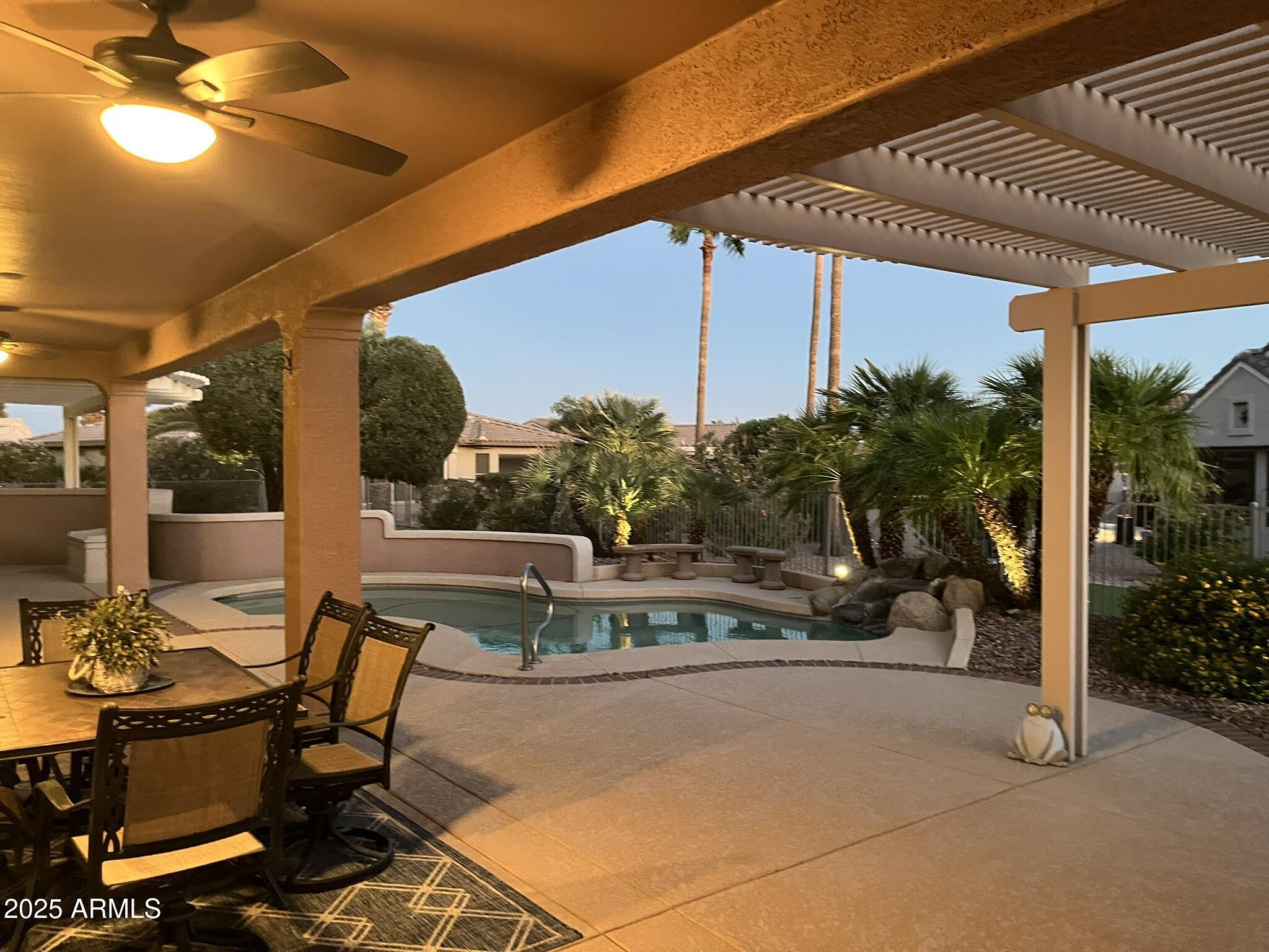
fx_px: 953
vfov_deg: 53.1
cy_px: 476
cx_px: 634
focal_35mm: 26
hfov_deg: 67.3
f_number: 1.6
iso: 500
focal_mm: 5.1
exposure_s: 1/30
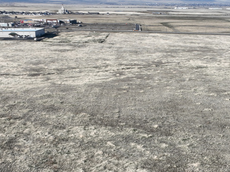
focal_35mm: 63
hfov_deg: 30.6
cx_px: 142
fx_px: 418
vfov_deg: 22.8
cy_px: 147
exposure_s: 1/1600
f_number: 2.8
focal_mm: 12.29
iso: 100
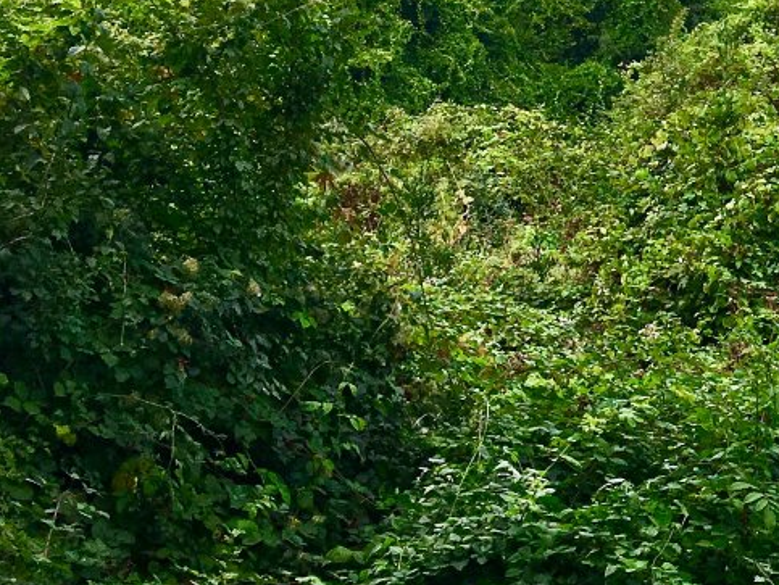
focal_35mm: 96
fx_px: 2162
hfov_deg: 18.1
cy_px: -5
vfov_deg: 15.1
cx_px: 1185
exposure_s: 1/938
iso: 25
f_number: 2.2
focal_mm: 4.15
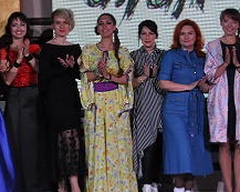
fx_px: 1937
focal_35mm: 273
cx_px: 197
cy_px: 80
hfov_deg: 7.1
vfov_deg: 5.7
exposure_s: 1/125
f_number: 4
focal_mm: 70
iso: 1250
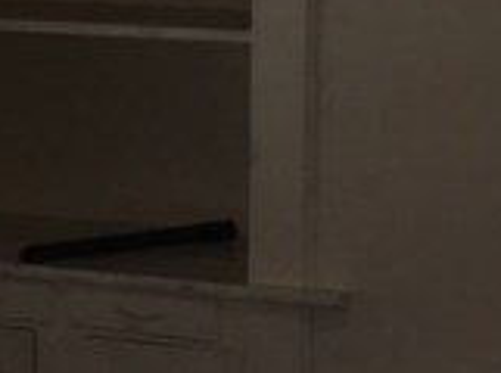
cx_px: -56
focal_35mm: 185
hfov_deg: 10.6
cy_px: 9
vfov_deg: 8.0
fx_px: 2672
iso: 50
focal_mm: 4.15
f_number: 2.2
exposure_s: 1/30
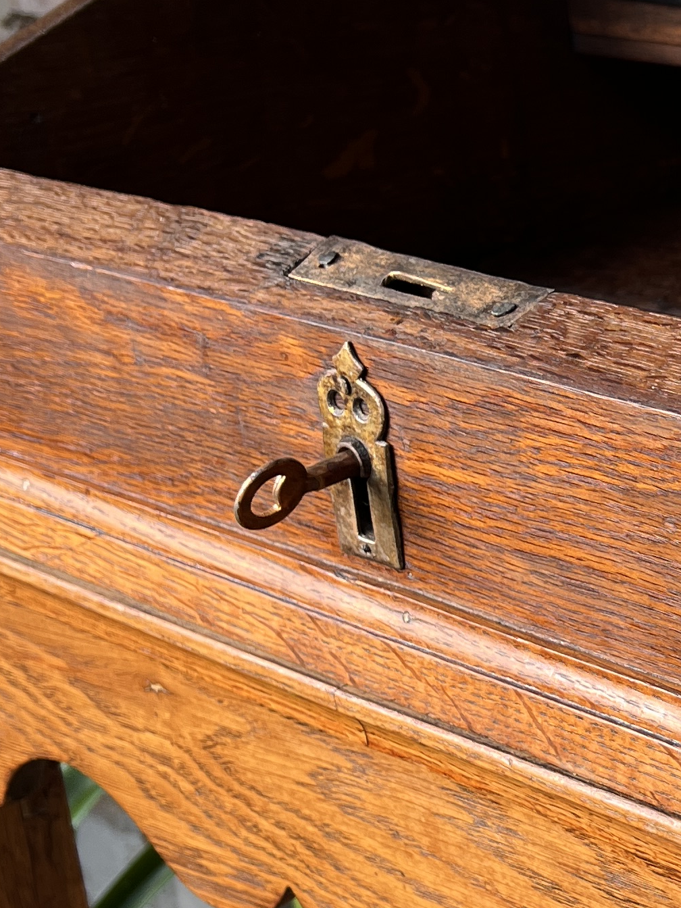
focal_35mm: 78
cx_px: 904
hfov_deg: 17.6
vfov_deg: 25.0
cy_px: 566
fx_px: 2046
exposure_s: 1/255
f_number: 1.5
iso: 40
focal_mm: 5.7
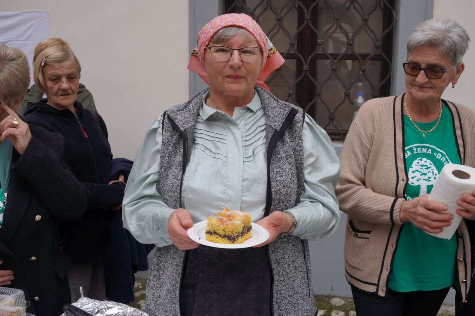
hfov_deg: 56.2
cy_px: 154
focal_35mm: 34
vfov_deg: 39.2
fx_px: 445
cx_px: 244
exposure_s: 1/160
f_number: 5.6
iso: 100
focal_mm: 21.8
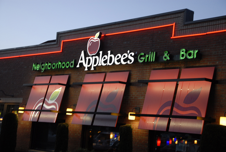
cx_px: 113
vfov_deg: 19.0
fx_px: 453
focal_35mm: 72
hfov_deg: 28.0
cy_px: 76
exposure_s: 1/40
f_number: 4.8
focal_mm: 48
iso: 500
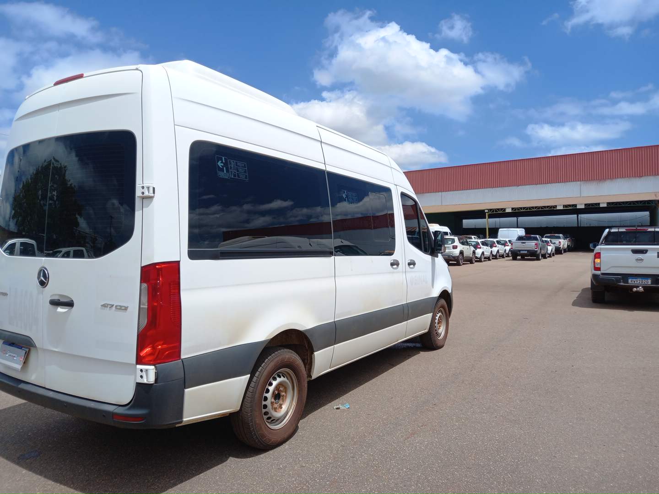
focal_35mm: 25
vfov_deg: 54.9
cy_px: 247
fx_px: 476
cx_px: 330
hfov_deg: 69.4
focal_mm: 4.6
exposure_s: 1/1060
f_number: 2
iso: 27
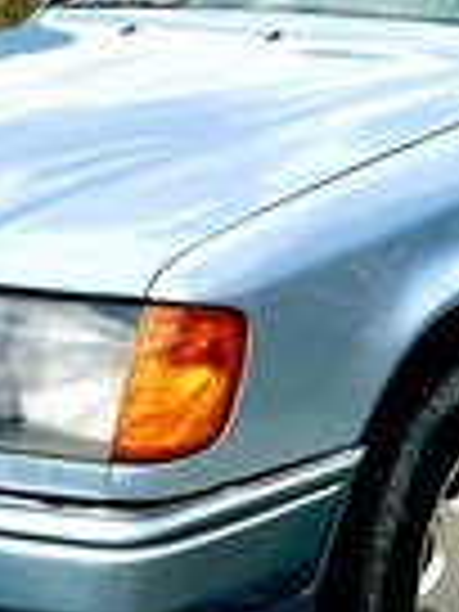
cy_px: -288
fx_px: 2033
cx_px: 356
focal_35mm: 115
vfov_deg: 15.8
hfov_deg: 12.8
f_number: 1.5
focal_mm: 5.7
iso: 50
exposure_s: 1/5076
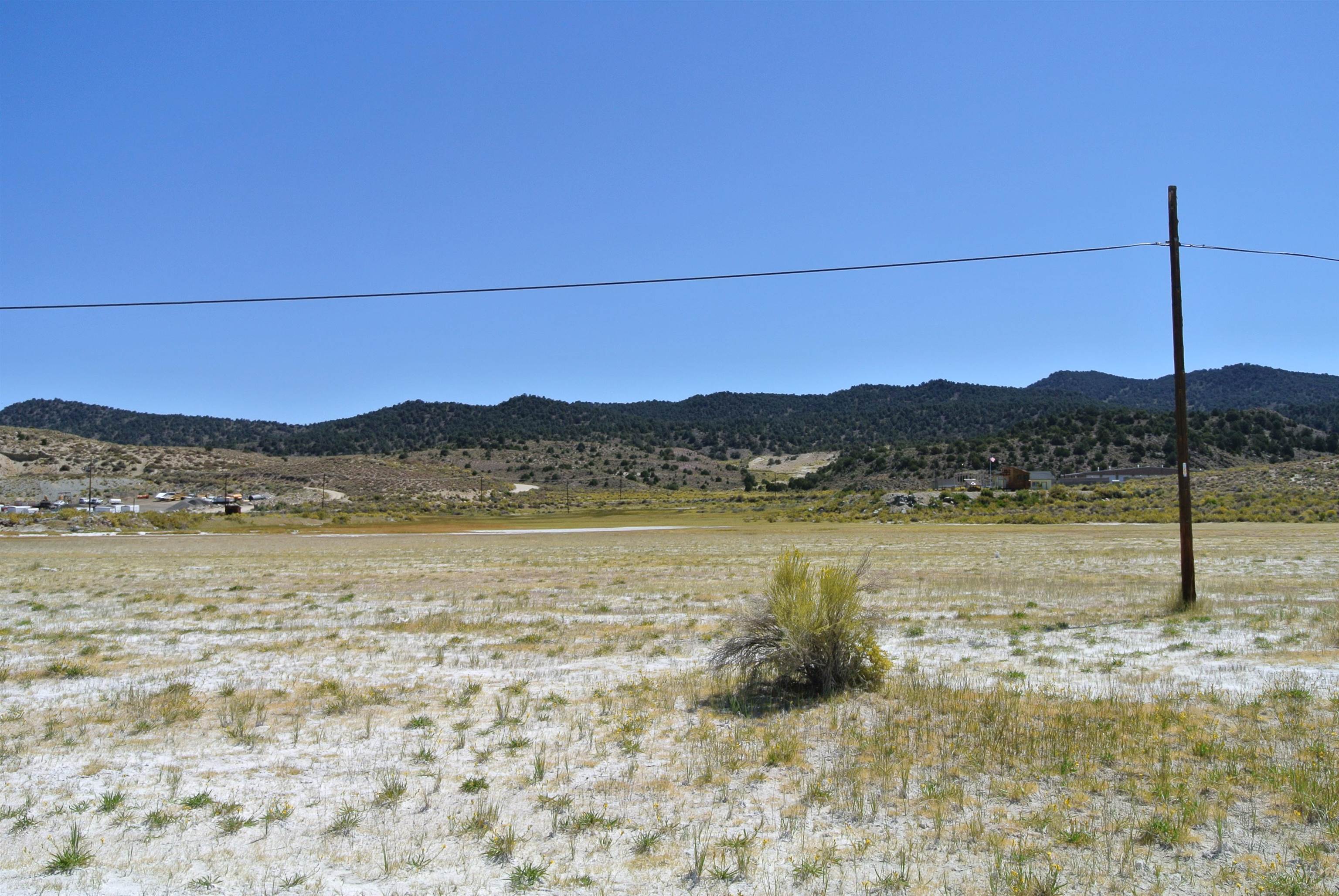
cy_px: 448
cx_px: 670
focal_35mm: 32
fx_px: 1192
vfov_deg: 41.2
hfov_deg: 58.7
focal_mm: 12.1
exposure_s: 1/640
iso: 100
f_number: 5.3
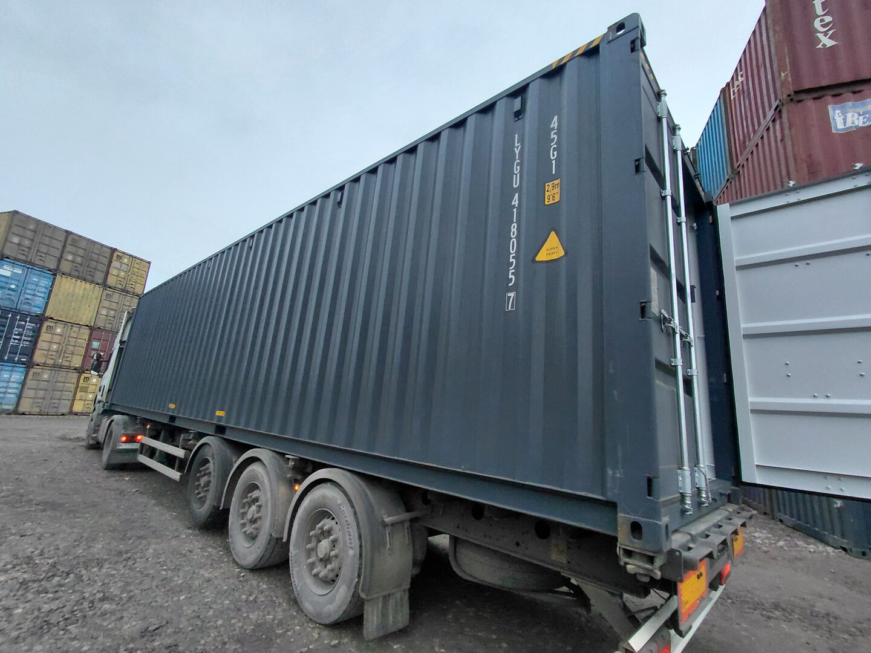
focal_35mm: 16
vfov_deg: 78.1
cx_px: 436
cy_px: 326
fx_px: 403
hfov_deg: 94.5
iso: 100
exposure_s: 1/50
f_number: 2.2
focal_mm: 1.64
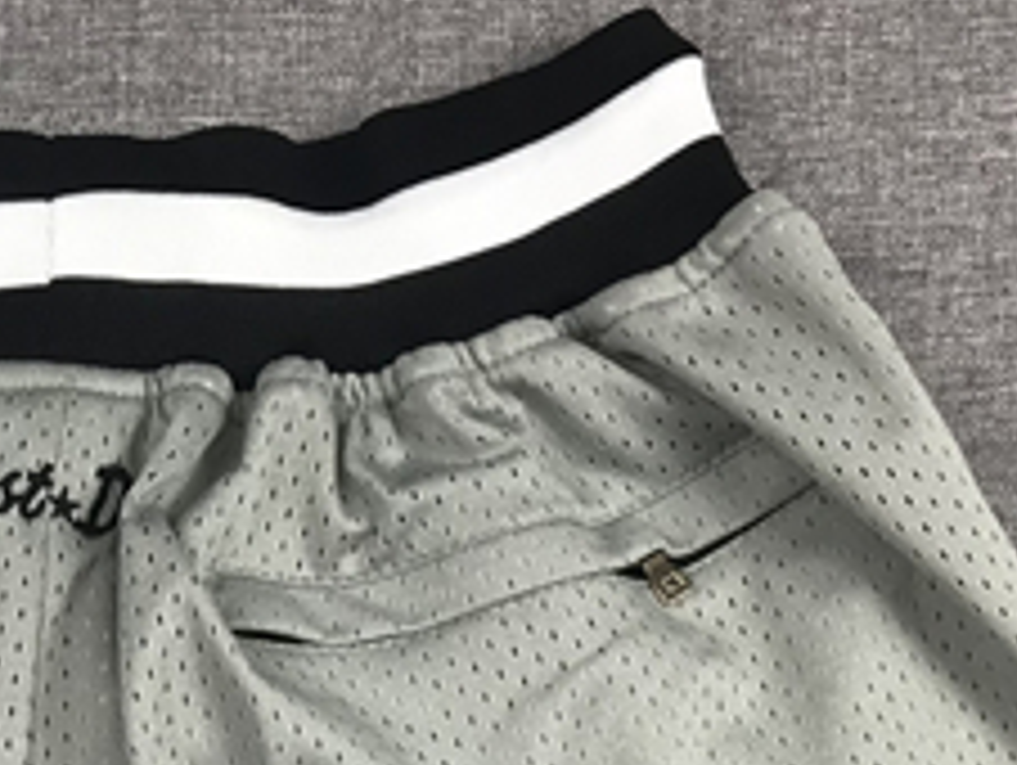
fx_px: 2912
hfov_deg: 19.2
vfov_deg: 13.8
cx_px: -32
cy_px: 1242
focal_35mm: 99
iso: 32
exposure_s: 1/50
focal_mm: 3.99
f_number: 1.8
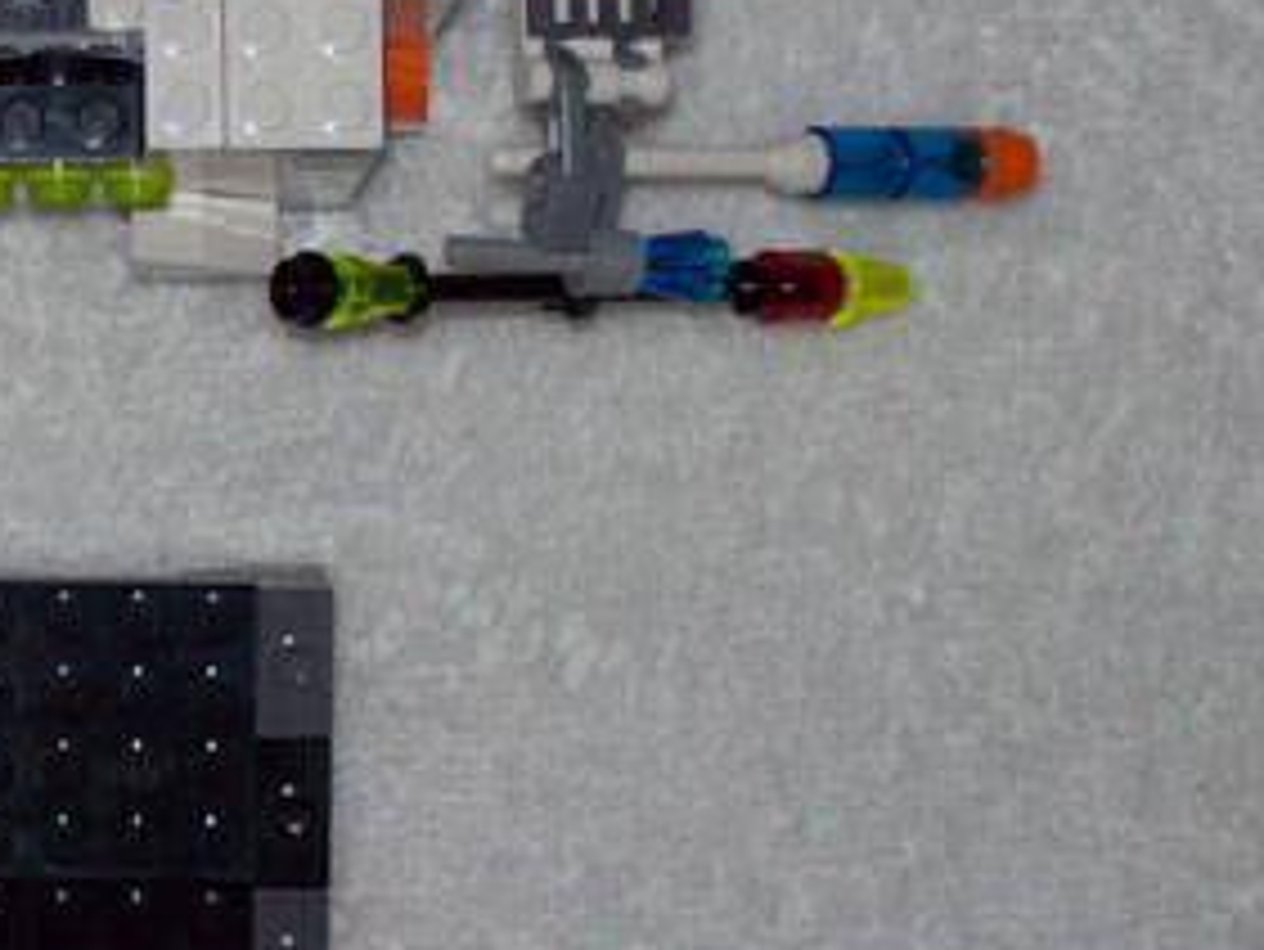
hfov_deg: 9.7
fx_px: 7270
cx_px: -459
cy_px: 65
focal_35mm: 199
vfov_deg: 7.4
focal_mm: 11.6
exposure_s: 1/97.2
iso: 80
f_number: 3.8
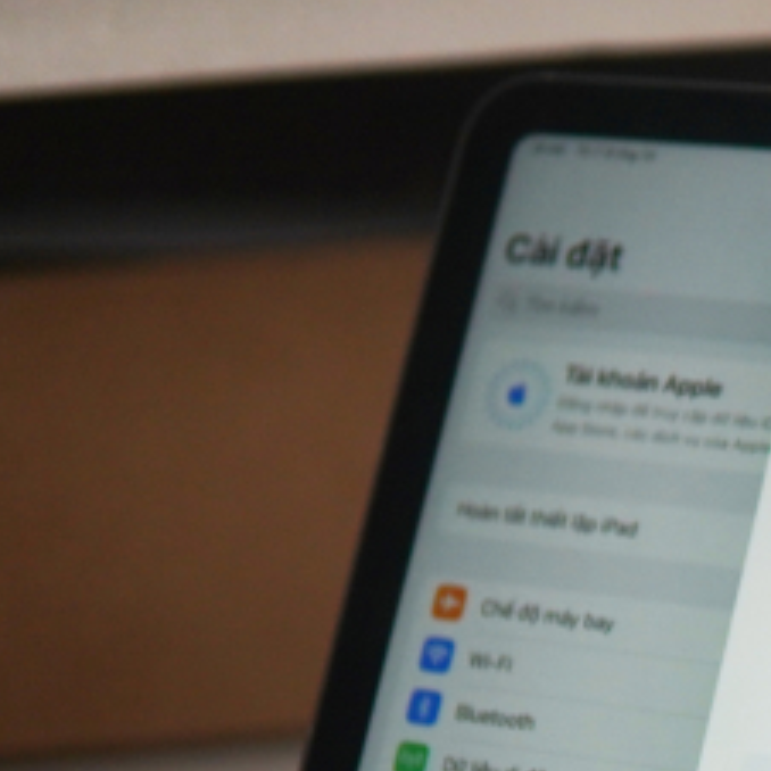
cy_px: 766
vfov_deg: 14.9
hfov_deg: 14.4
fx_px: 2898
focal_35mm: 115
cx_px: 1081
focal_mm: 30
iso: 640
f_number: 1.4
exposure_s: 1/2500
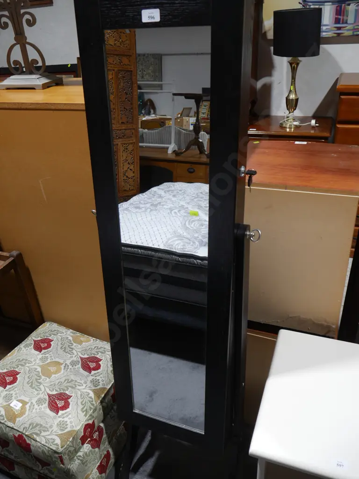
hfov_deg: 49.7
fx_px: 387
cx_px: 180
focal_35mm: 28
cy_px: 240
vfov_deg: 63.4
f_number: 5
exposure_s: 1/60
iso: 400
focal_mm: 14
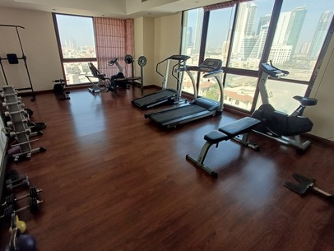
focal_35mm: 18
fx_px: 174
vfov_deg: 71.6
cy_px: 120
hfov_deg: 87.6
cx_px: 156
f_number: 2.2
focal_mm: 1.64
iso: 40
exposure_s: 1/111
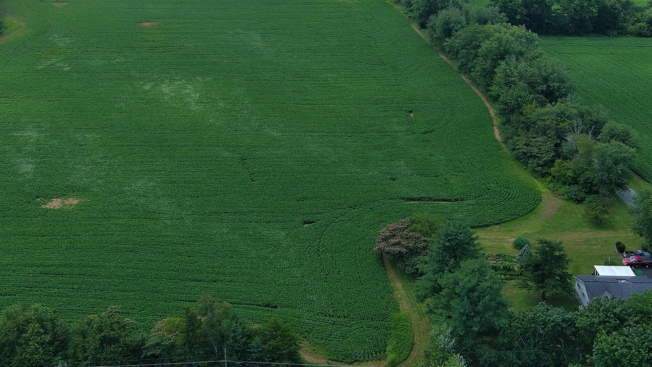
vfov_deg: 24.5
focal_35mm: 48
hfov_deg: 42.8
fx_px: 830
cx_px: 275
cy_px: 67
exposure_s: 1/640
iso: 100
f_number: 2.8
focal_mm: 10.57
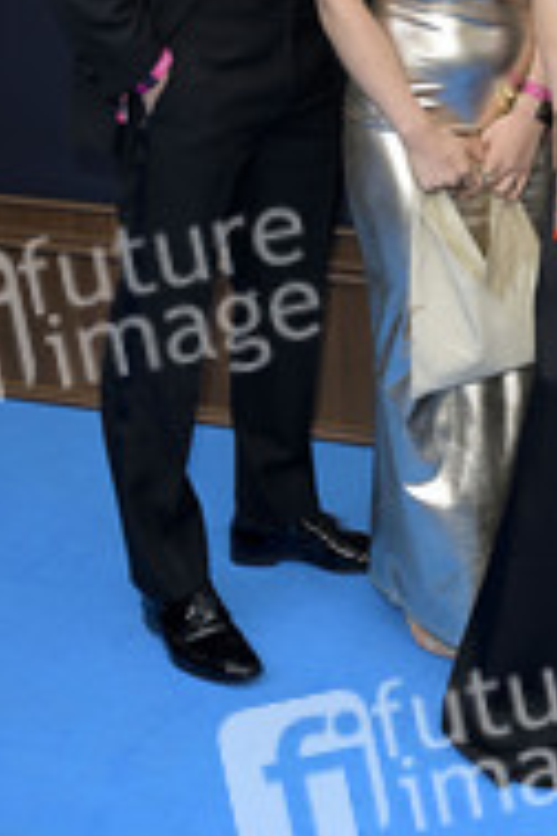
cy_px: 93
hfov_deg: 17.9
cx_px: 575
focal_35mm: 74
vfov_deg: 26.5
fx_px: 1717
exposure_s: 1/250
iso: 500
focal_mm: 35
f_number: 5.6
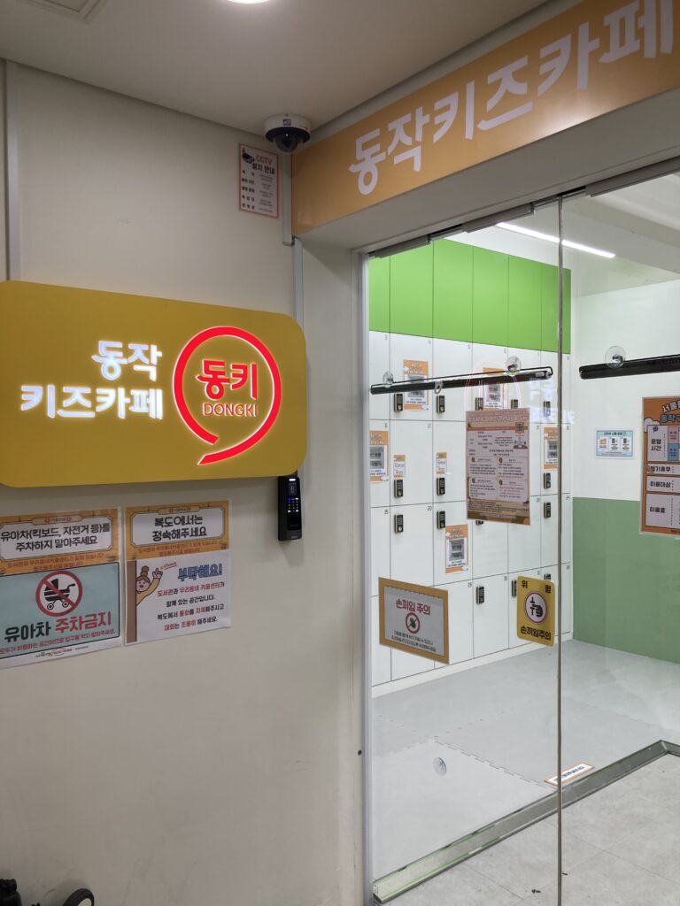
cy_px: 453
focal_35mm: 28
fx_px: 733
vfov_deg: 63.4
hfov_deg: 49.7
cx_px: 340
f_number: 1.8
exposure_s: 1/120
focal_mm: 3.99
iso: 64
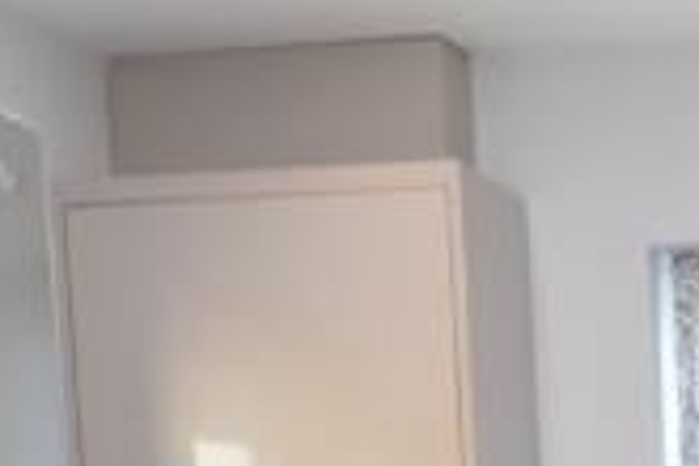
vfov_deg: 13.8
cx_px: 970
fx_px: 1806
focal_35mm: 93
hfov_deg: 19.7
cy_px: 714
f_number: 4
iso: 400
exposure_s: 1/60
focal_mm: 10
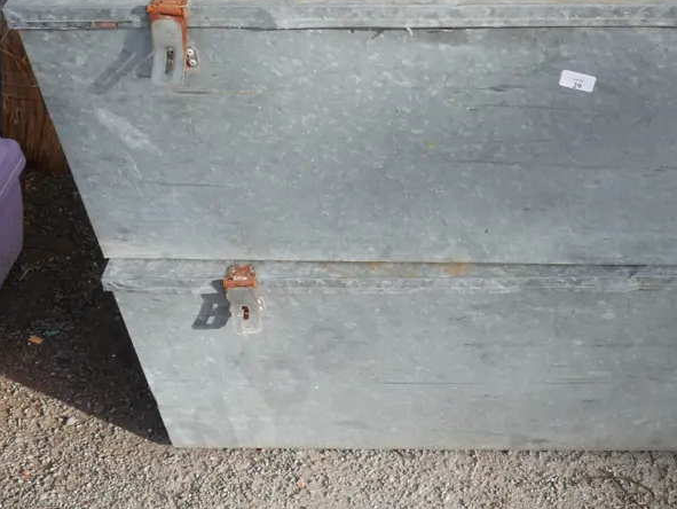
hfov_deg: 35.9
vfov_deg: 28.0
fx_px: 1018
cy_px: 208
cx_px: 512
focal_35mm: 52
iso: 200
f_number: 6.3
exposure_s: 1/320
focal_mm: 15
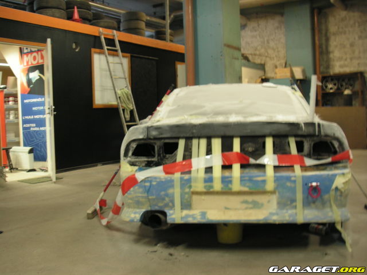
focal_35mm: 38
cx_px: 184
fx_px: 403
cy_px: 138
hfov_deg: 49.0
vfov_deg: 37.7
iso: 100
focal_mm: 6.3
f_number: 3.3
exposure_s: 1/3
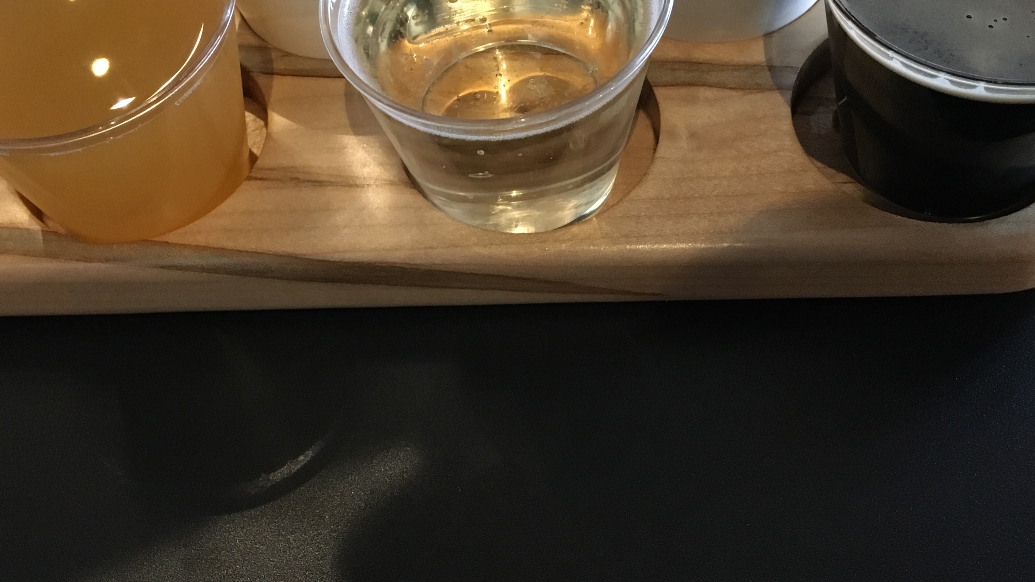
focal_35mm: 45
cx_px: 488
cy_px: 200
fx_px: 1235
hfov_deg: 45.5
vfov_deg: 26.4
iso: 250
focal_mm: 4.15
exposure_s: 1/15
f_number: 2.2
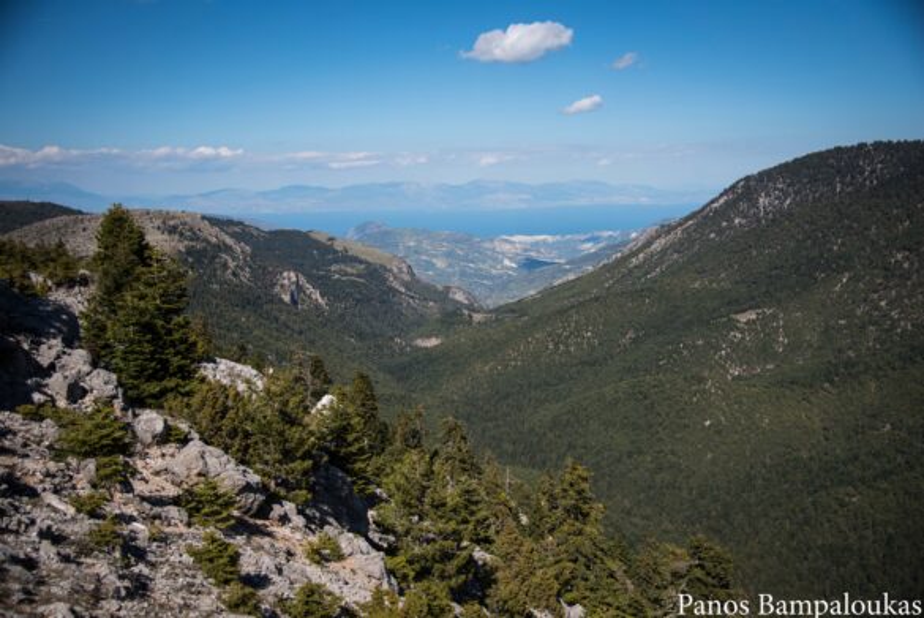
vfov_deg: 38.9
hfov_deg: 55.8
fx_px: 873
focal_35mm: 34
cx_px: 462
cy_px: 309
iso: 100
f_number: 4
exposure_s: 1/1250
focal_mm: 34
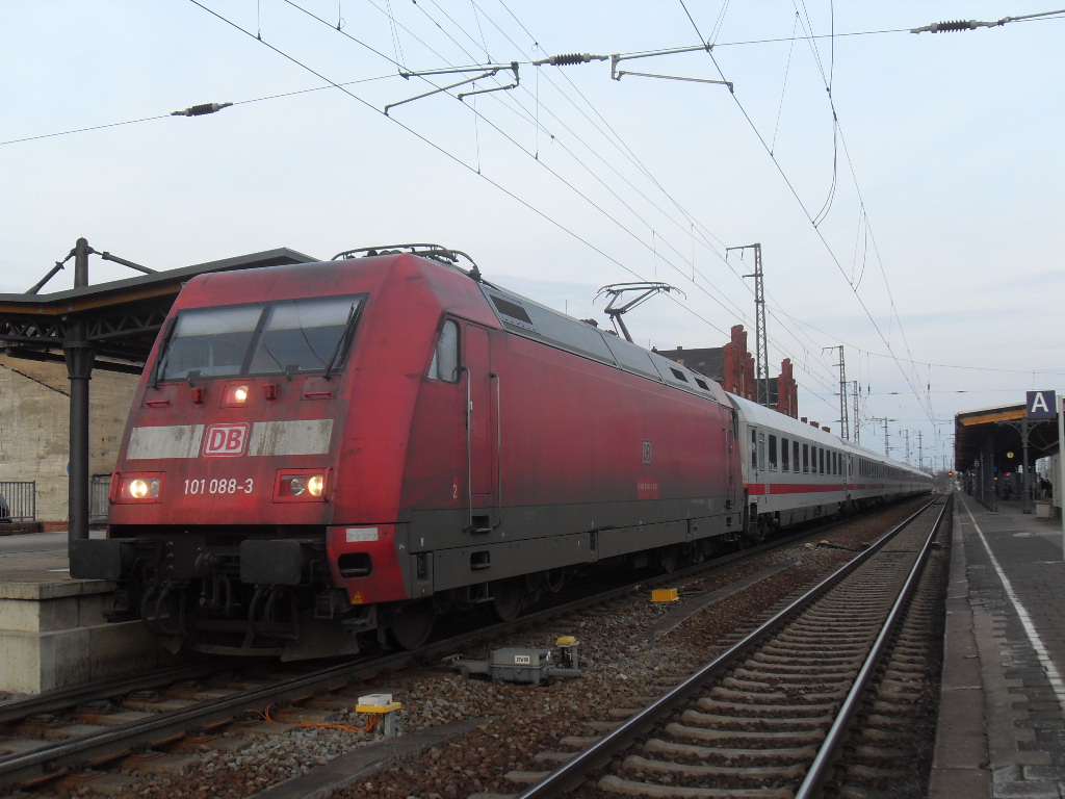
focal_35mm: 40
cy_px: 400
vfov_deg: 36.0
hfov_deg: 46.8
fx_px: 1231
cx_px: 532
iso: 80
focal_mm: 7.1
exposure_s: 1/180
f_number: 3.1
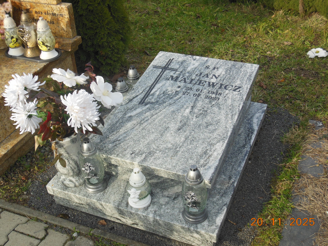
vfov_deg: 33.6
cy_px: 123
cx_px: 164
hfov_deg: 43.9
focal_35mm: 43
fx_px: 407
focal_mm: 7.7
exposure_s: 1/500
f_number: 3.8
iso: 125
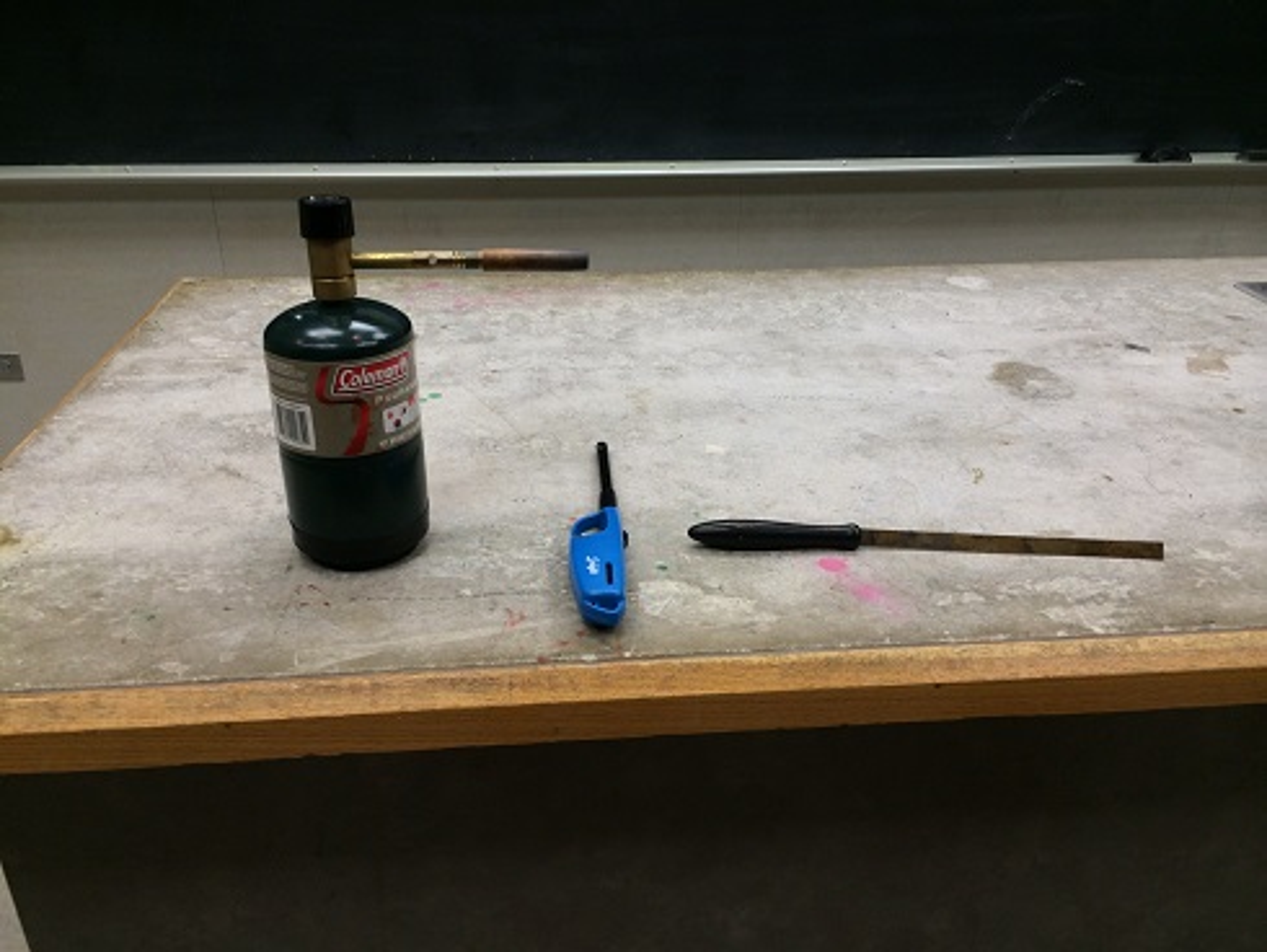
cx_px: 634
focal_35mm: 30
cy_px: 476
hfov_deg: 59.9
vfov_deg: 46.8
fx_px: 1099
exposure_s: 1/60
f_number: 2.2
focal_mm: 4.12
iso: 50
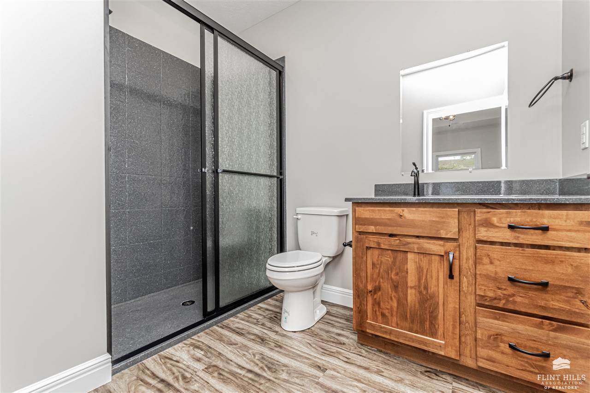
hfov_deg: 100.4
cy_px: 196
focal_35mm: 15
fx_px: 246
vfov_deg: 77.3
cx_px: 295
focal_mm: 10
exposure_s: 1/60
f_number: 10
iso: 1250
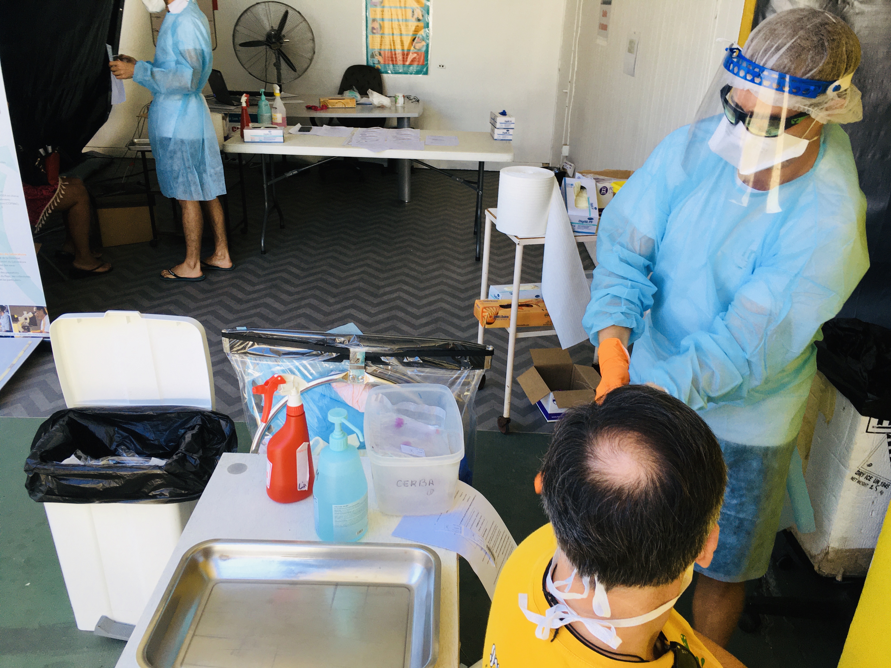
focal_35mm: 29
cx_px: 446
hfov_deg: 61.7
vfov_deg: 48.2
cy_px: 334
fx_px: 746
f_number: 2.2
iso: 40
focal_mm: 4.15
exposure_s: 1/120
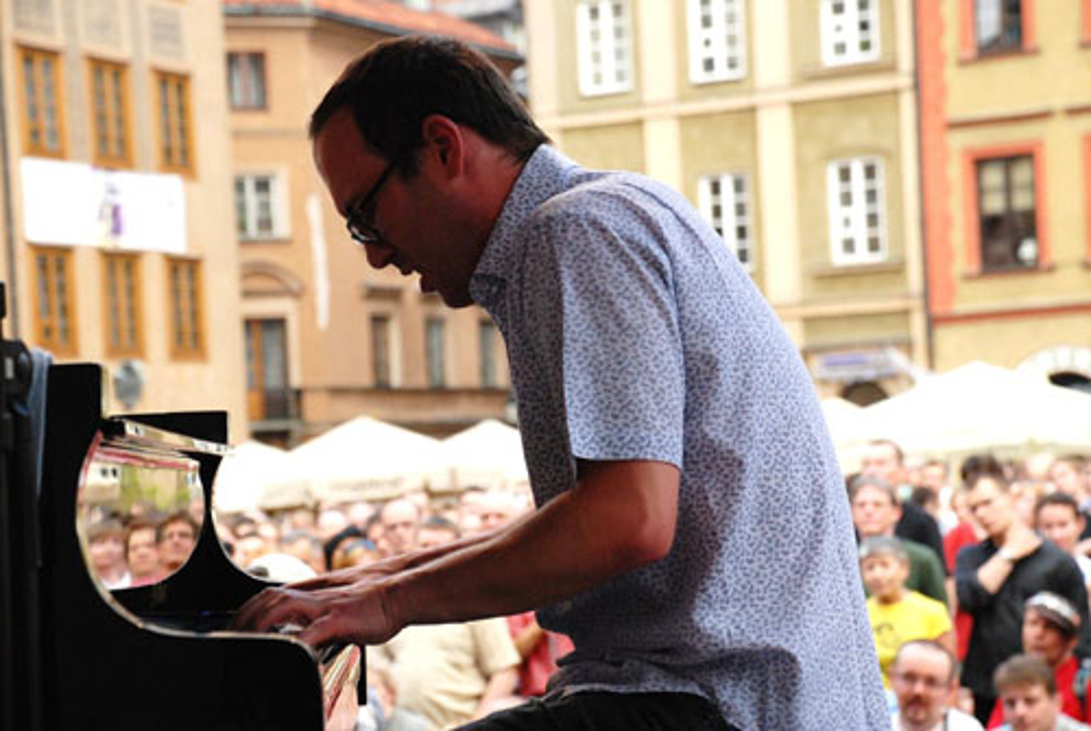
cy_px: 366
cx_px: 546
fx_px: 3187
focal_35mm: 105
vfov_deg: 13.1
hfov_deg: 19.4
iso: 800
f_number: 5.6
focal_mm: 70
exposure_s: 1/125
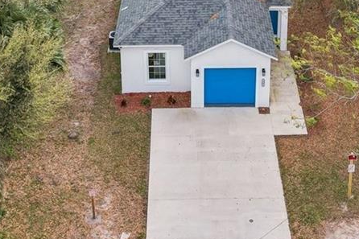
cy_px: -80
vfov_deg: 16.3
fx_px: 787
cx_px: 197
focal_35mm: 79
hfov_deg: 25.7
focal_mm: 8.4
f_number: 2.8
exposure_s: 1/640
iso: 100
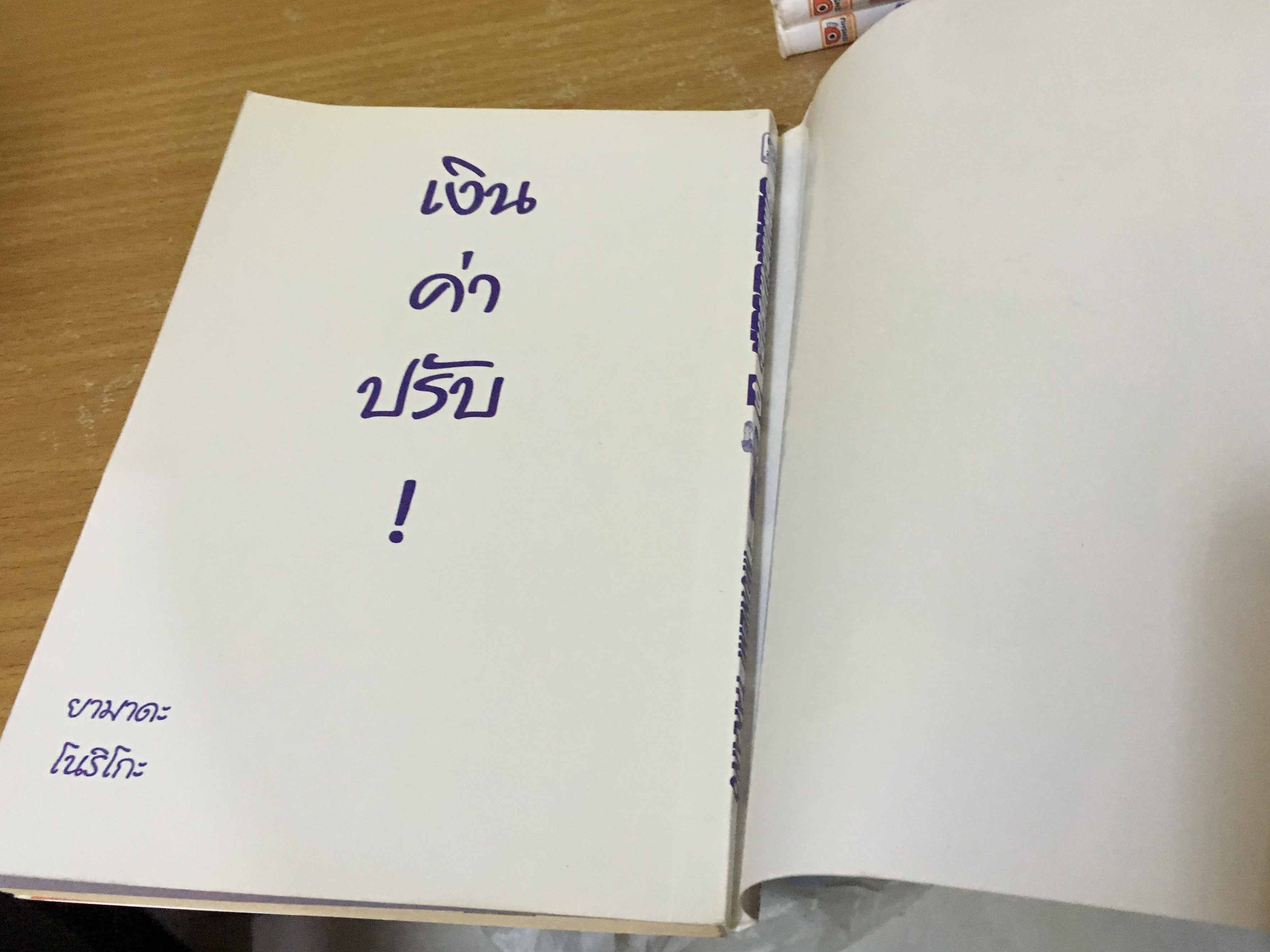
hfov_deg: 55.3
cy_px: 443
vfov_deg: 42.9
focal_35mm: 33
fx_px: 1211
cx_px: 677
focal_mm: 4.15
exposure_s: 1/33
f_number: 2.2
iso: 200
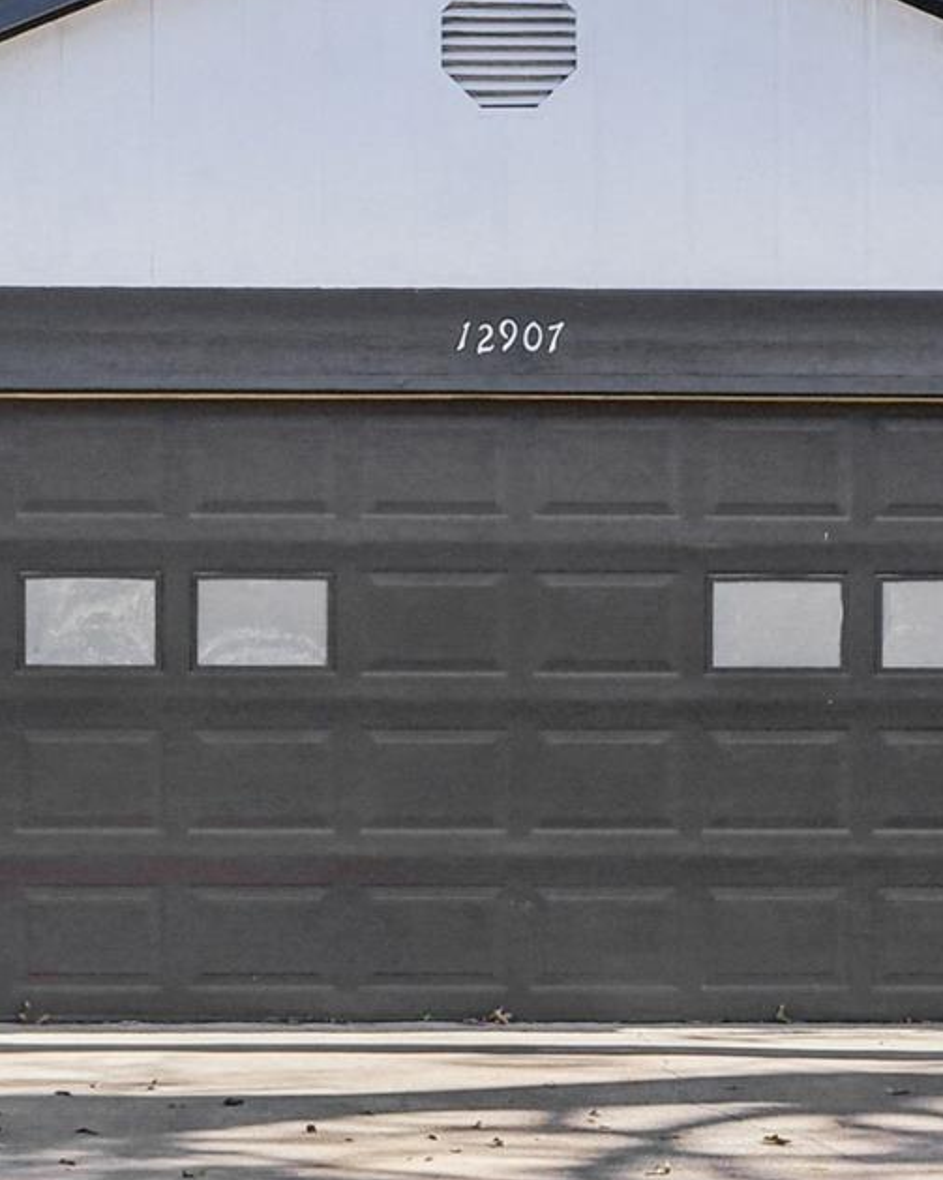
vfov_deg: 17.5
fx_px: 3838
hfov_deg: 13.8
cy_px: 515
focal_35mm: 110
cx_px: -32
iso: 400
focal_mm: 24
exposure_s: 1/640
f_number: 8
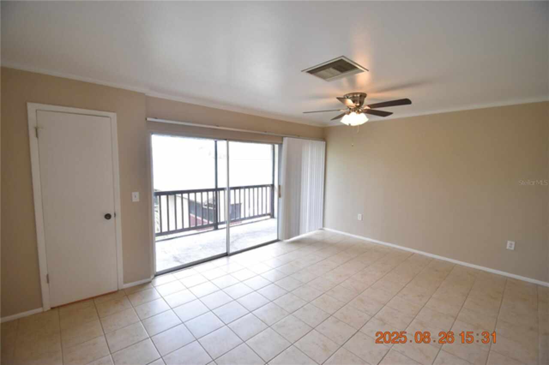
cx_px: 274
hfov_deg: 100.4
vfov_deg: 77.3
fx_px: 229
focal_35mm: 15
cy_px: 182
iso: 800
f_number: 3.5
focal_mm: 10
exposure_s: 1/180
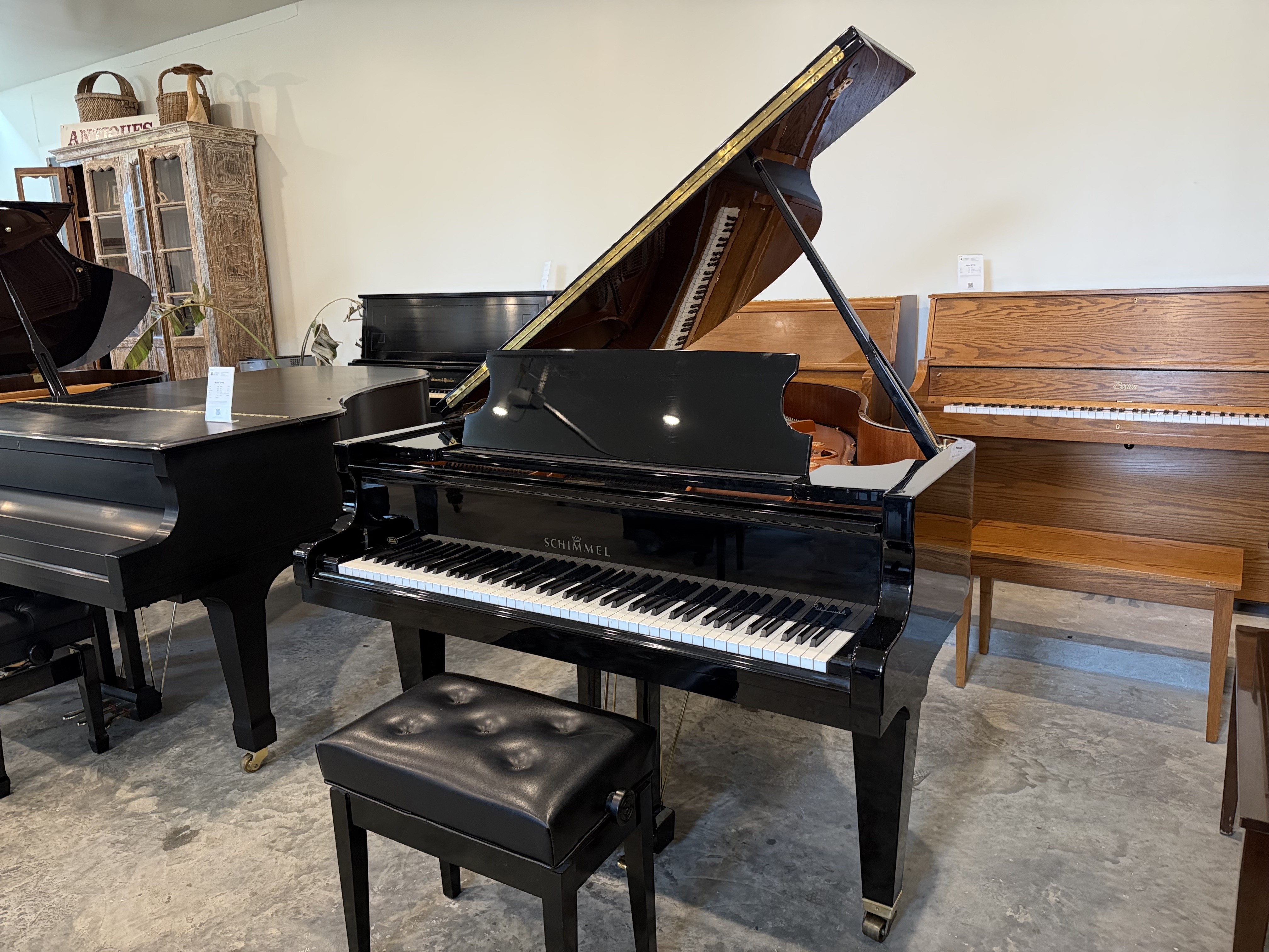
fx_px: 880
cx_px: 634
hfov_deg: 71.6
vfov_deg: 56.8
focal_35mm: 24
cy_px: 476
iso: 640
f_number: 1.78
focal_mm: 6.76
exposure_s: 1/60
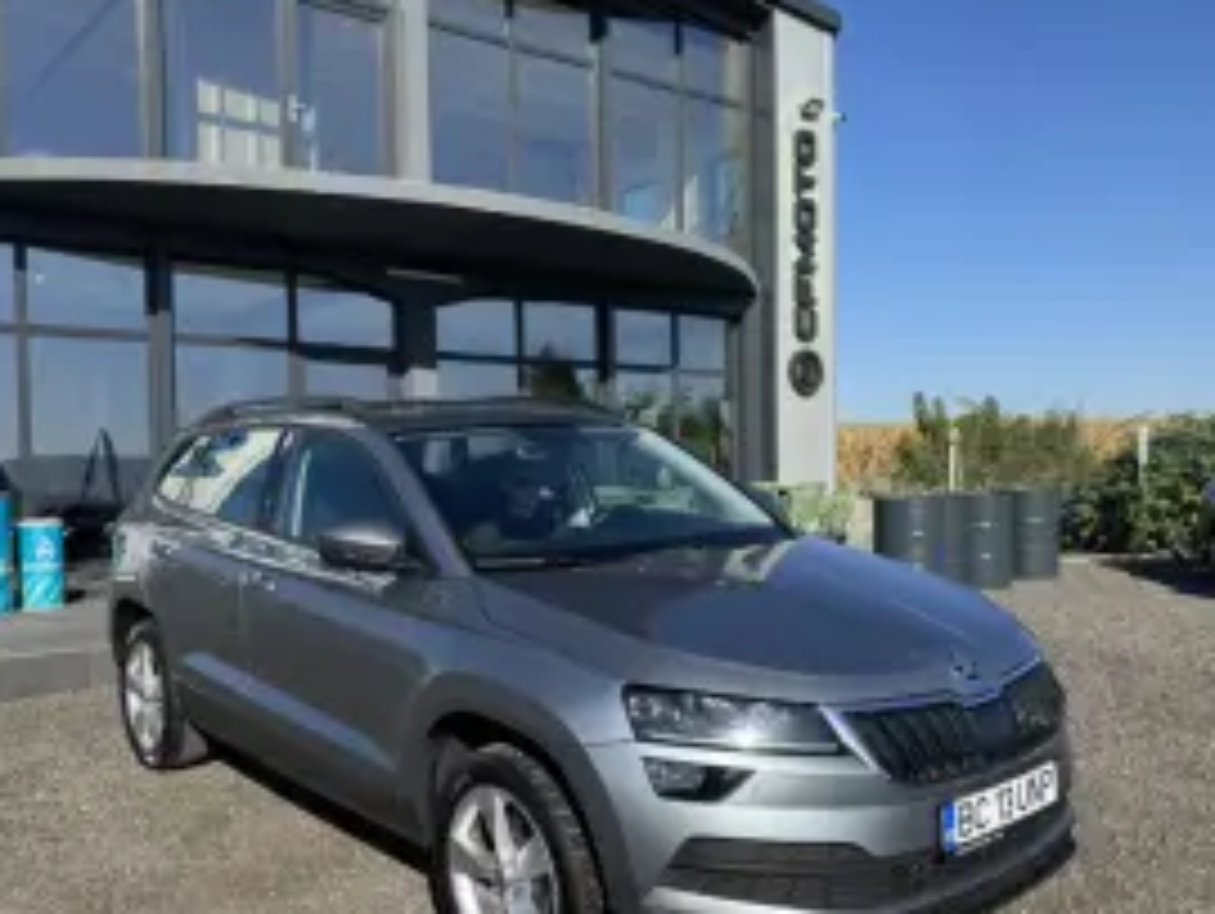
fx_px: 1124
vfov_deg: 44.2
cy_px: 495
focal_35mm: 32
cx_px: 549
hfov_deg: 56.7
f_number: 1.78
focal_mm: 6.76
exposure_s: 1/3802
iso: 80
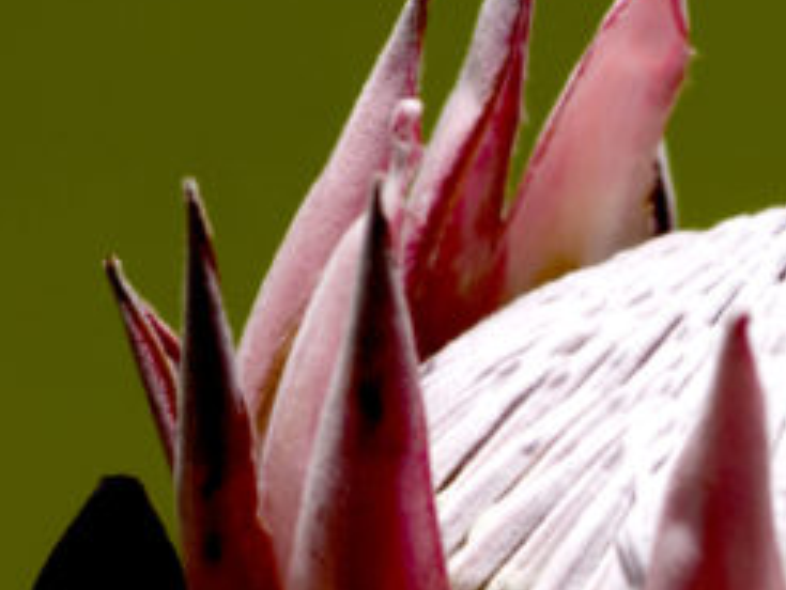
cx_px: 889
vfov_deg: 2.4
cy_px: 526
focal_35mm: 631
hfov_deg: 3.1
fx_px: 14335
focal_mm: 105
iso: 100
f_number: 5.6
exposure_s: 1/15
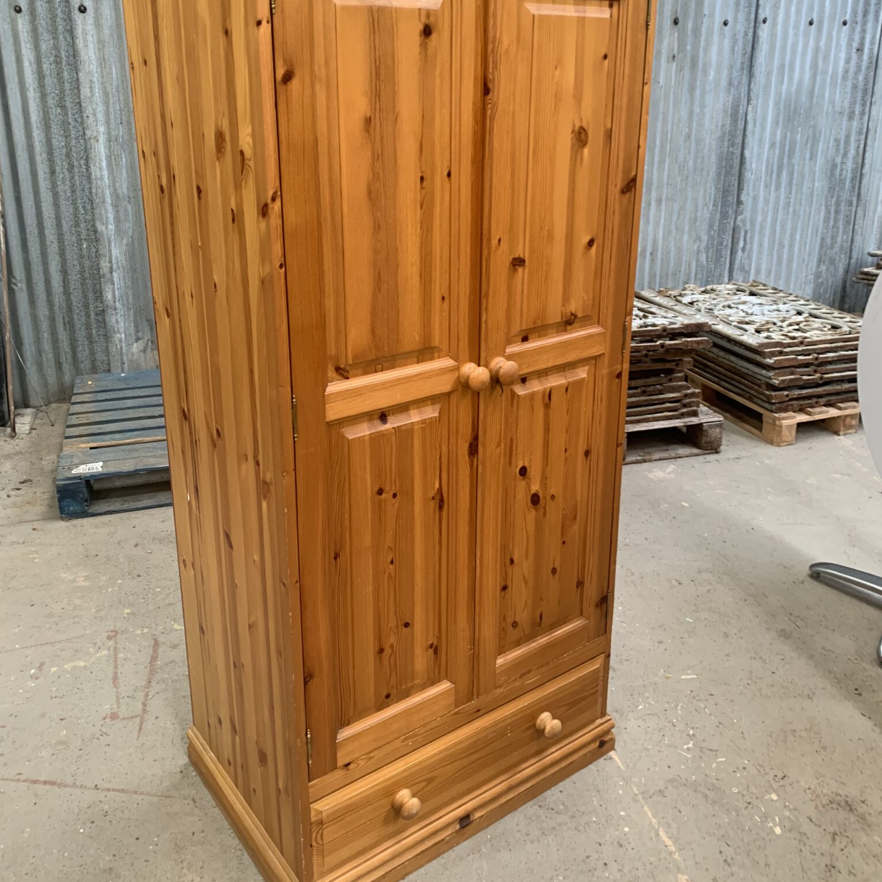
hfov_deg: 52.5
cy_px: 357
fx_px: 894
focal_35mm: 31
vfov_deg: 52.2
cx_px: 444
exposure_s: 1/60
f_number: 1.8
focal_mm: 4.25
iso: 200
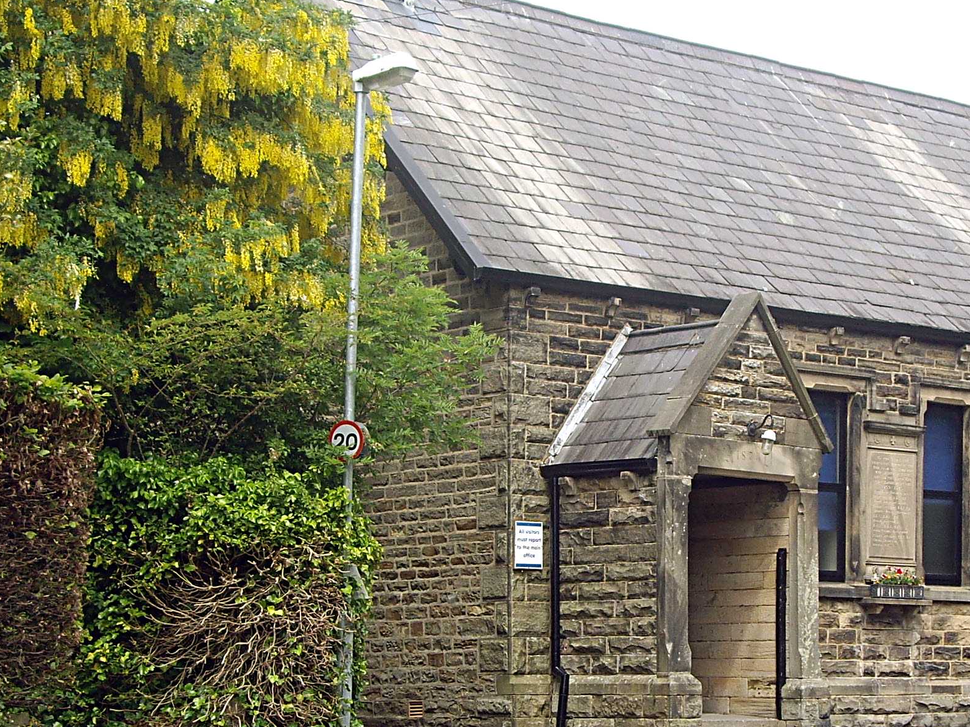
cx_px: 668
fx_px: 2466
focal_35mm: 88
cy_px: 490
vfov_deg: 16.7
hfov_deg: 22.1
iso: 64
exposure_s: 1/400
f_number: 2.8
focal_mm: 7.9
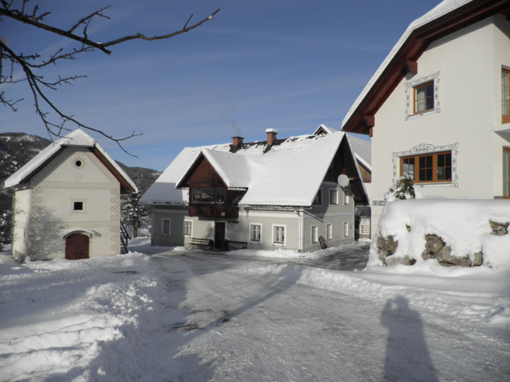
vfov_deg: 56.8
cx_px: 255
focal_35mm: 24
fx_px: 354
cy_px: 191
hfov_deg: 71.6
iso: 64
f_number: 8.3
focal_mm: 4.3
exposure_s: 1/500
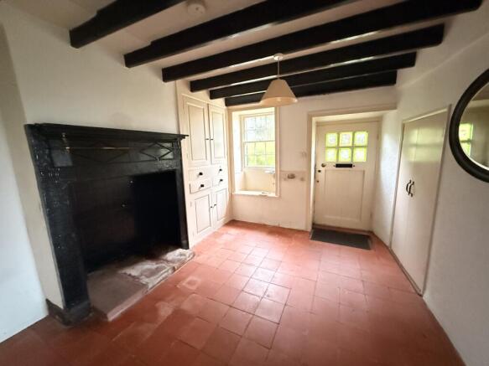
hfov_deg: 102.1
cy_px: 183
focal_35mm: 14
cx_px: 244
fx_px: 198
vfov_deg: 85.7
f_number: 2.2
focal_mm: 2.22
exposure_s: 1/30
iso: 2000
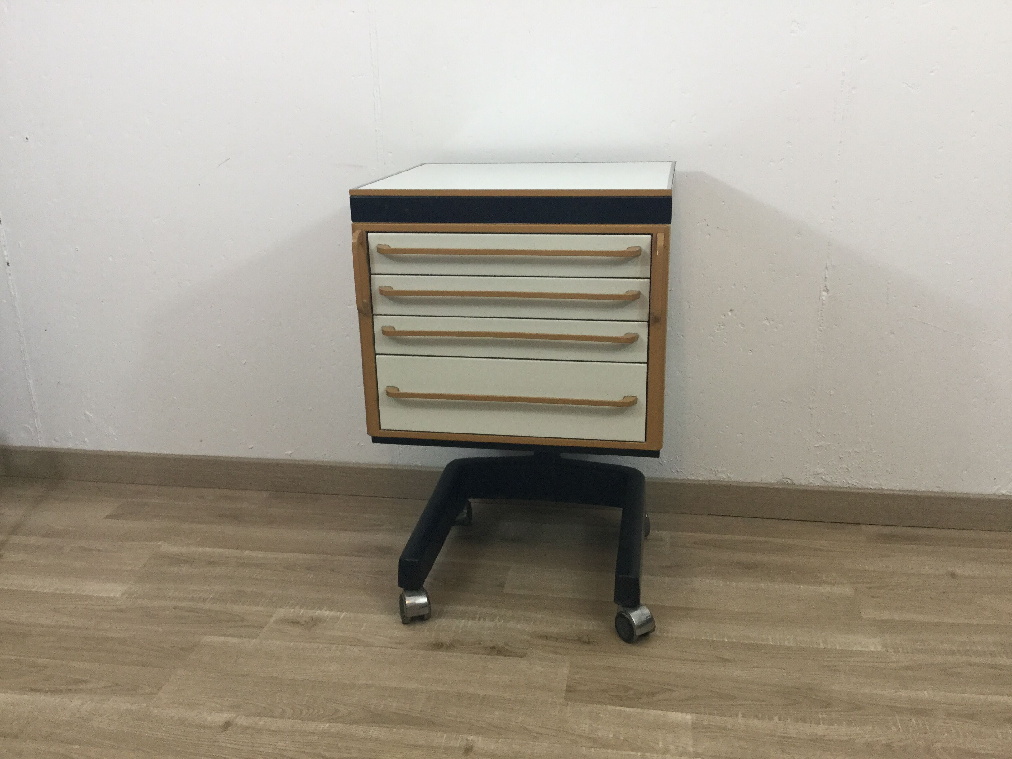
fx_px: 906
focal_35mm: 31
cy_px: 380
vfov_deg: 45.4
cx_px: 506
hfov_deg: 58.4
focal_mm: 3.3
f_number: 2.4
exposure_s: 1/33
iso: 50
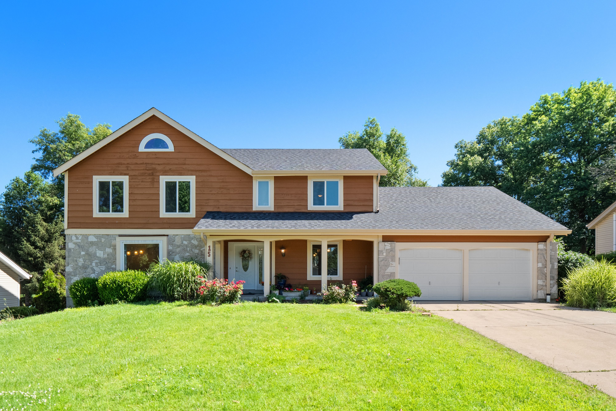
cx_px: 308
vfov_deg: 61.9
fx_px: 342
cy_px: 206
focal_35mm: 20
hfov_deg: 84.0
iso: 400
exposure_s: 1/200
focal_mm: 10
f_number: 8
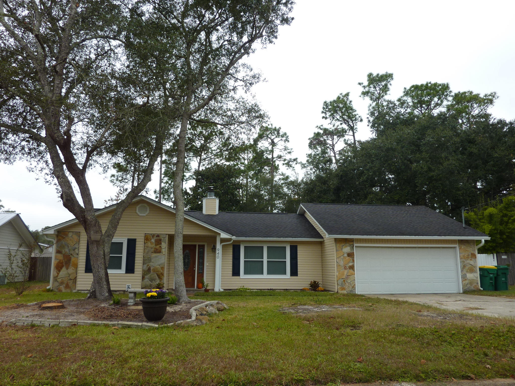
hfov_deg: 69.4
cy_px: 193
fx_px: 372
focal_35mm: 25
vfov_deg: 54.9
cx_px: 258
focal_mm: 4.1
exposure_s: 1/100
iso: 80
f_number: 3.5
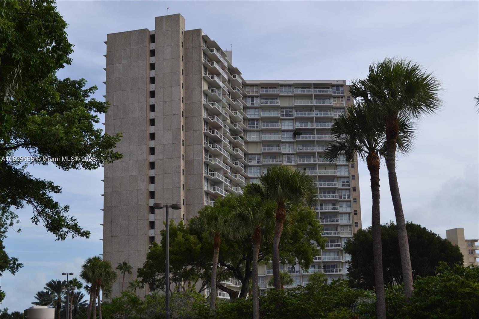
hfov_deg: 37.9
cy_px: 160
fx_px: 698
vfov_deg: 25.7
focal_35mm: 52
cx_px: 240
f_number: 7.1
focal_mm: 35
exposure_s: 1/200
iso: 100
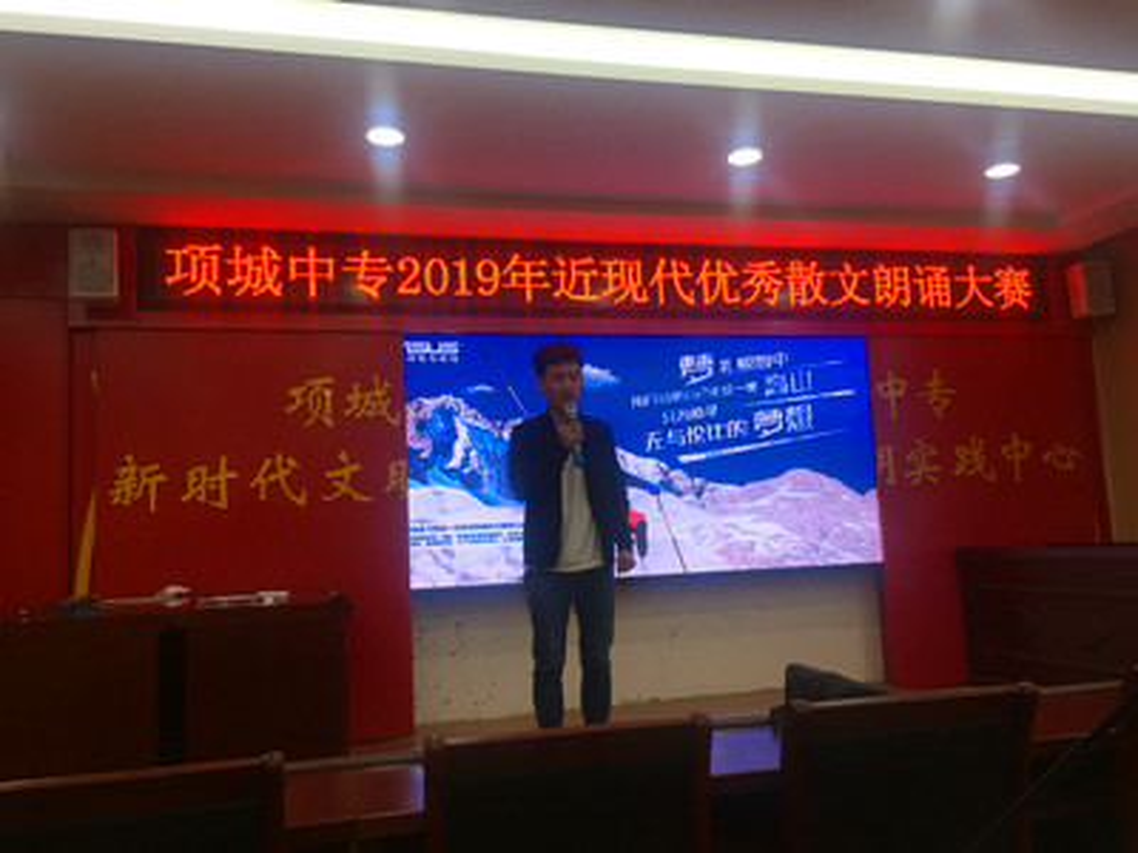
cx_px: 569
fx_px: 953
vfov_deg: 48.2
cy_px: 426
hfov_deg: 61.7
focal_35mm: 29
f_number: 2.2
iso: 50
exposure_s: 1/100
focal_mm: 4.15
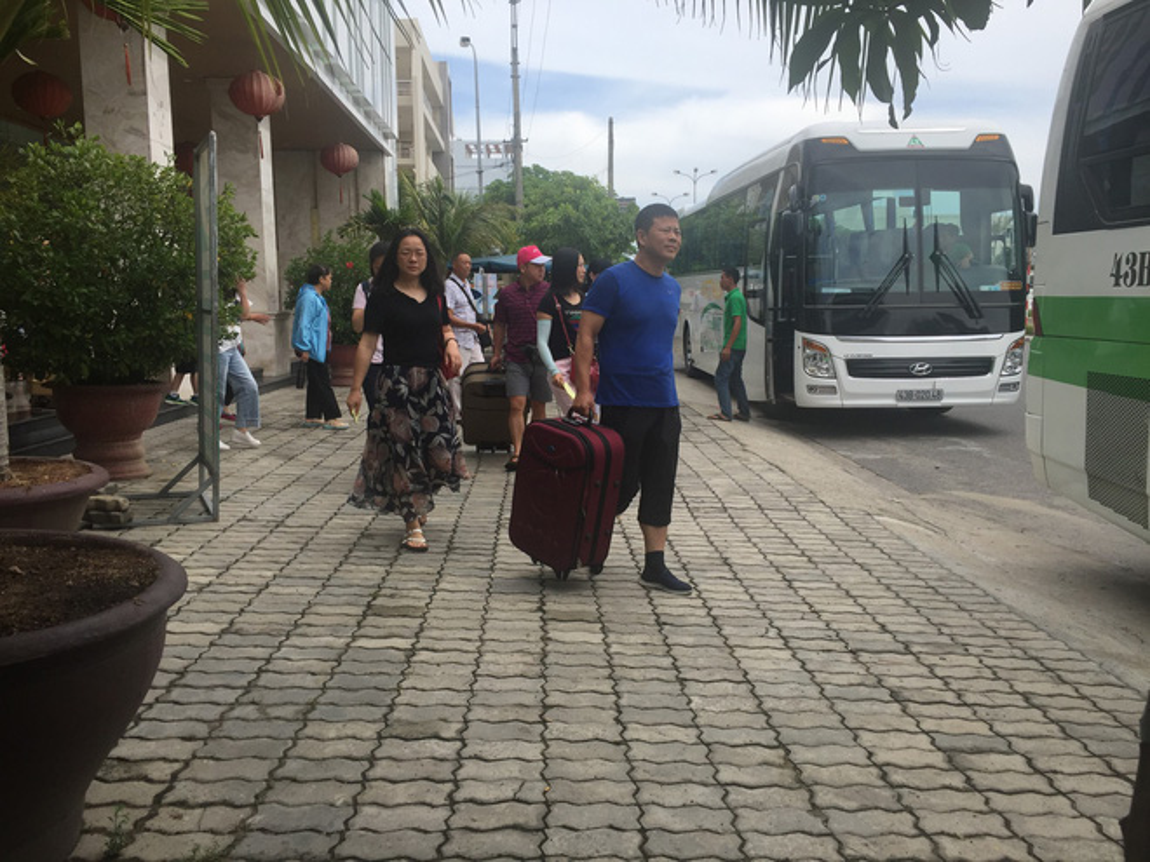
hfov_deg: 61.7
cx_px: 575
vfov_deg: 48.2
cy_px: 431
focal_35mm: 29
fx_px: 963
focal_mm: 4.15
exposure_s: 1/1319
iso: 32
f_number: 2.2
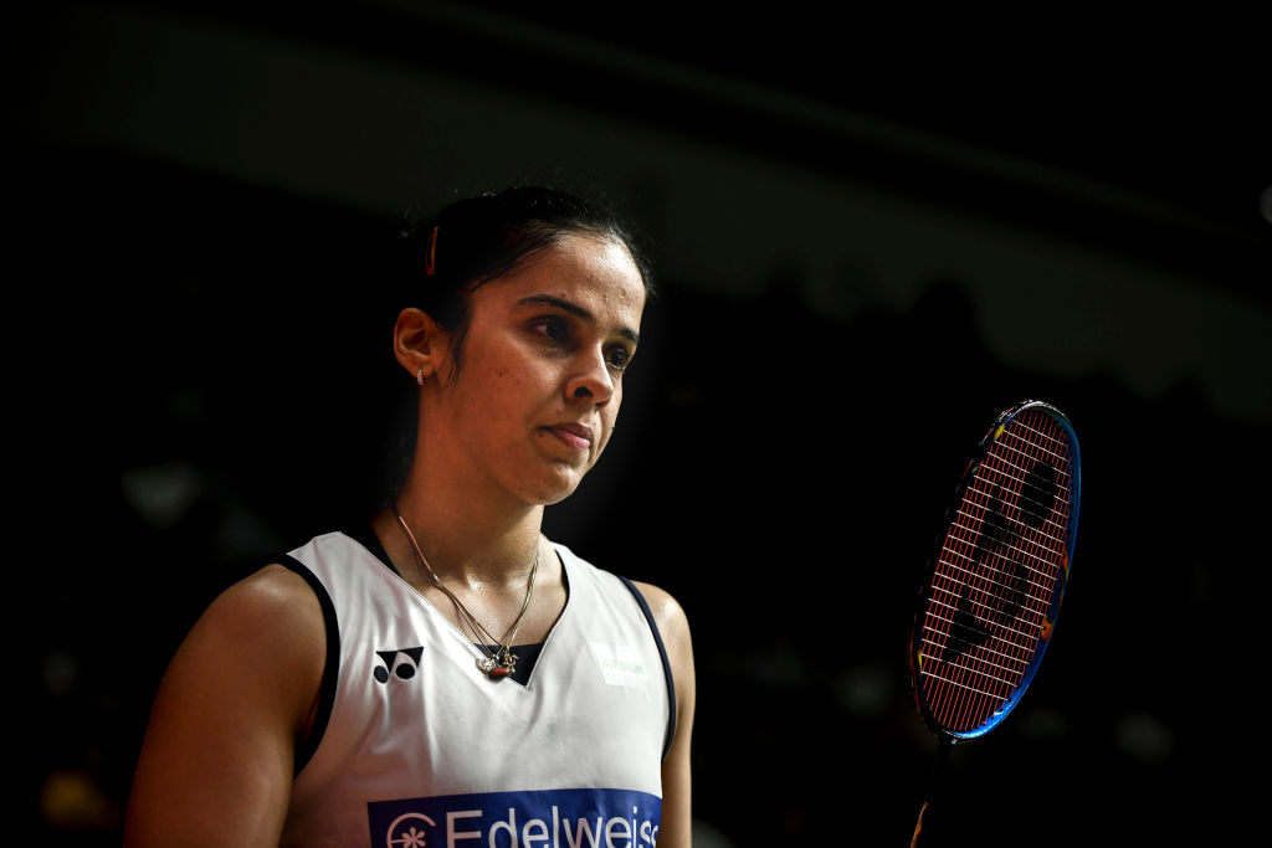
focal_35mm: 110
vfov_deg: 12.5
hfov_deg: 18.6
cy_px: 424
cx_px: 636
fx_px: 3887
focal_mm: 110
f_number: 2.8
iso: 2000
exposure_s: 1/800
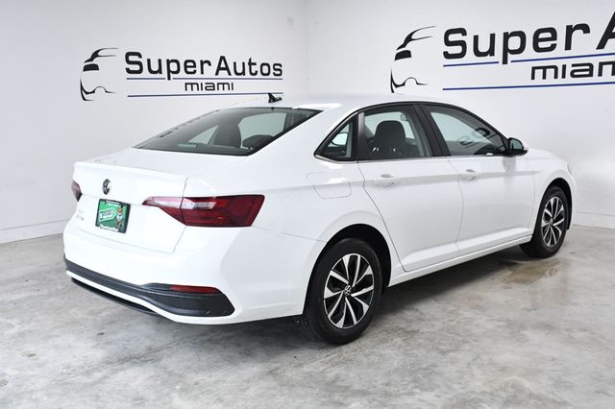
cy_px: 204
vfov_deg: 36.8
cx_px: 308
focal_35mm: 36
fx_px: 615
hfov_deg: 53.2
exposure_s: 1/320
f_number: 9
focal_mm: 24
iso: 2500
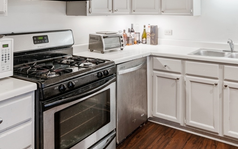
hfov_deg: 57.5
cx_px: 148
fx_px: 214
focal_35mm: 33
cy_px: 15
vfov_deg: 36.0
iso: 320
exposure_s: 1/1.67
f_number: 7.1
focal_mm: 16
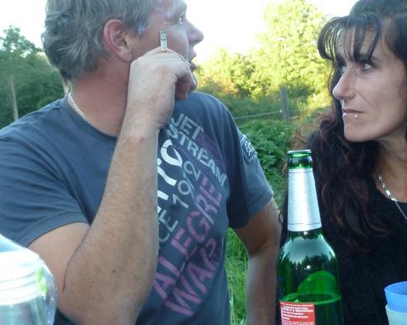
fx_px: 988
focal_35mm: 82
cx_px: 257
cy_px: 161
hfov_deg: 23.2
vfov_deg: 18.7
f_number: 3.8
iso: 200
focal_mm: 8.5
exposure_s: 1/60
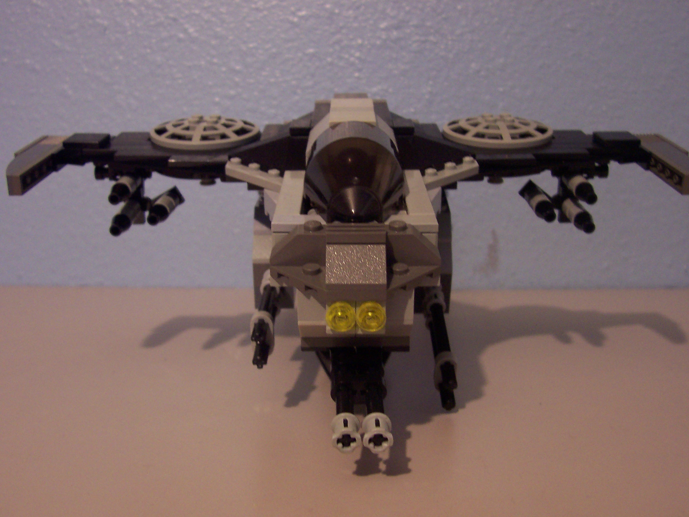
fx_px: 736
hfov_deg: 50.1
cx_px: 344
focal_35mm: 37
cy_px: 258
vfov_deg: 38.7
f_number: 2.8
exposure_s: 1/8
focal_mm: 5.6
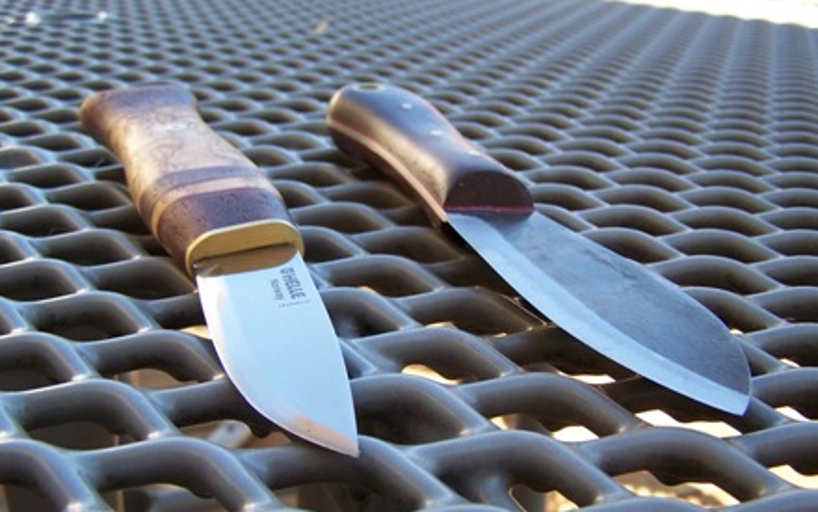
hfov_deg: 48.2
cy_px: 309
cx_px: 413
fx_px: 914
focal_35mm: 41
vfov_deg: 31.2
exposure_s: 1/180
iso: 80
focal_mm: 6.3
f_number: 2.8
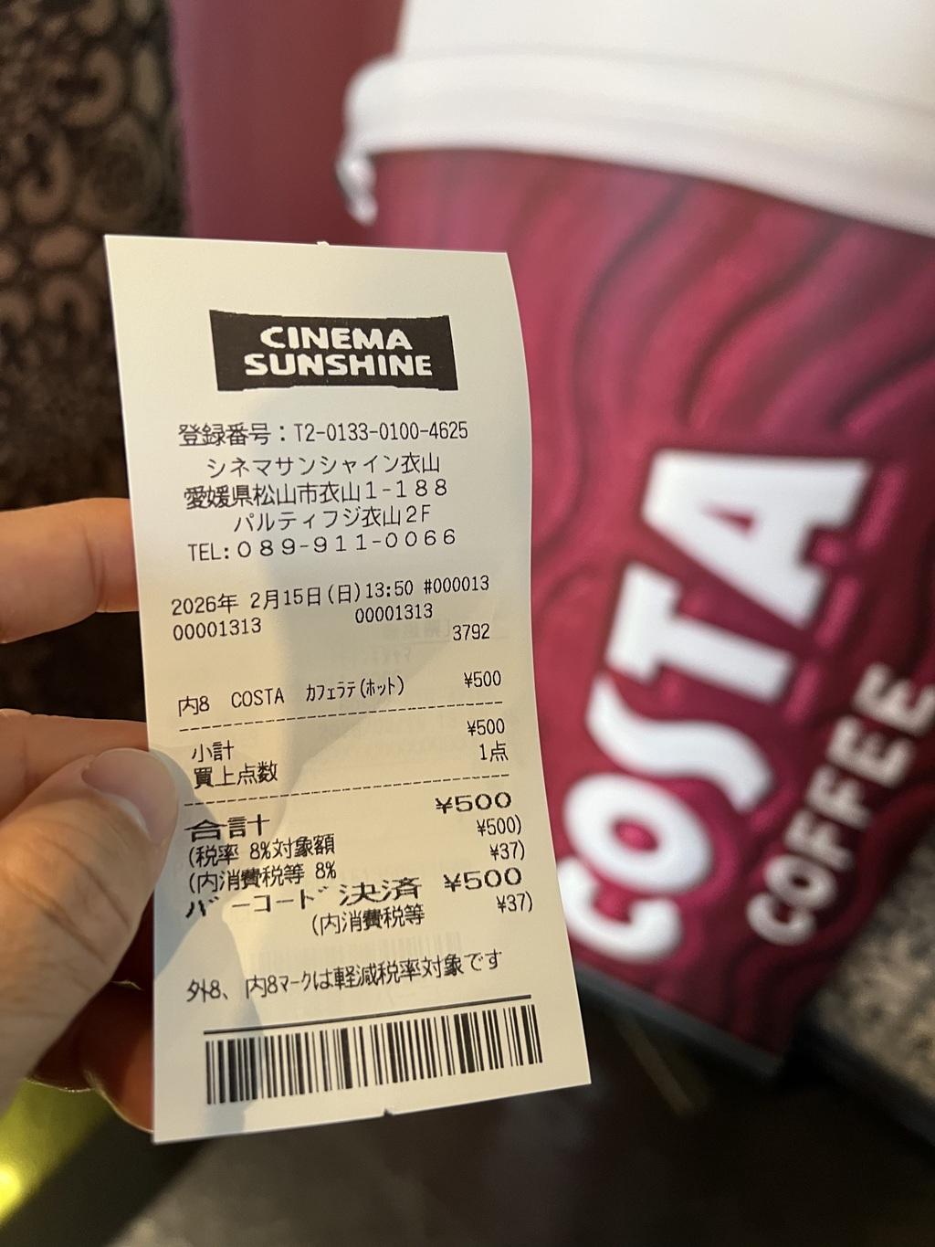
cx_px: 468
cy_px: 624
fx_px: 936
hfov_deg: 53.1
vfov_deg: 67.3
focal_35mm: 26
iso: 250
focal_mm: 5.7
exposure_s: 1/60
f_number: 1.5
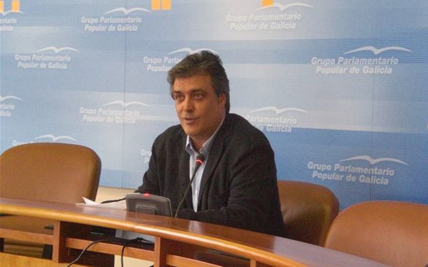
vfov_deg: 11.4
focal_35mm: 115
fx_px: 1341
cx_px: 214
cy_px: 125
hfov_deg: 18.1
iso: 800
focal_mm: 18.9
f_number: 5.9
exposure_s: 1/30
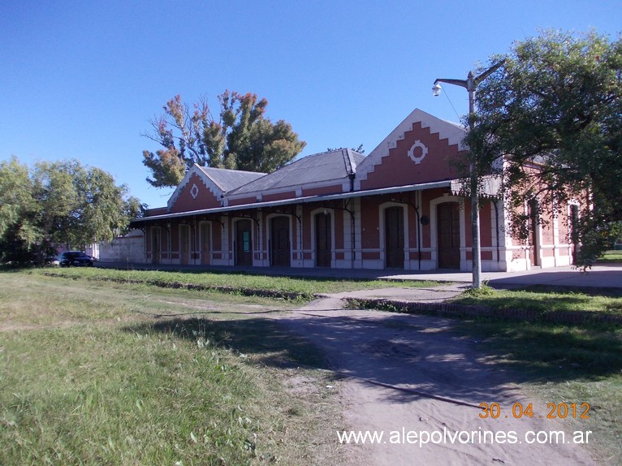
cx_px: 311
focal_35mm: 28
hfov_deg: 63.5
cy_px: 233
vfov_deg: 49.7
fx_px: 503
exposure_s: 1/200
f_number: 5.4
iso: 80
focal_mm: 4
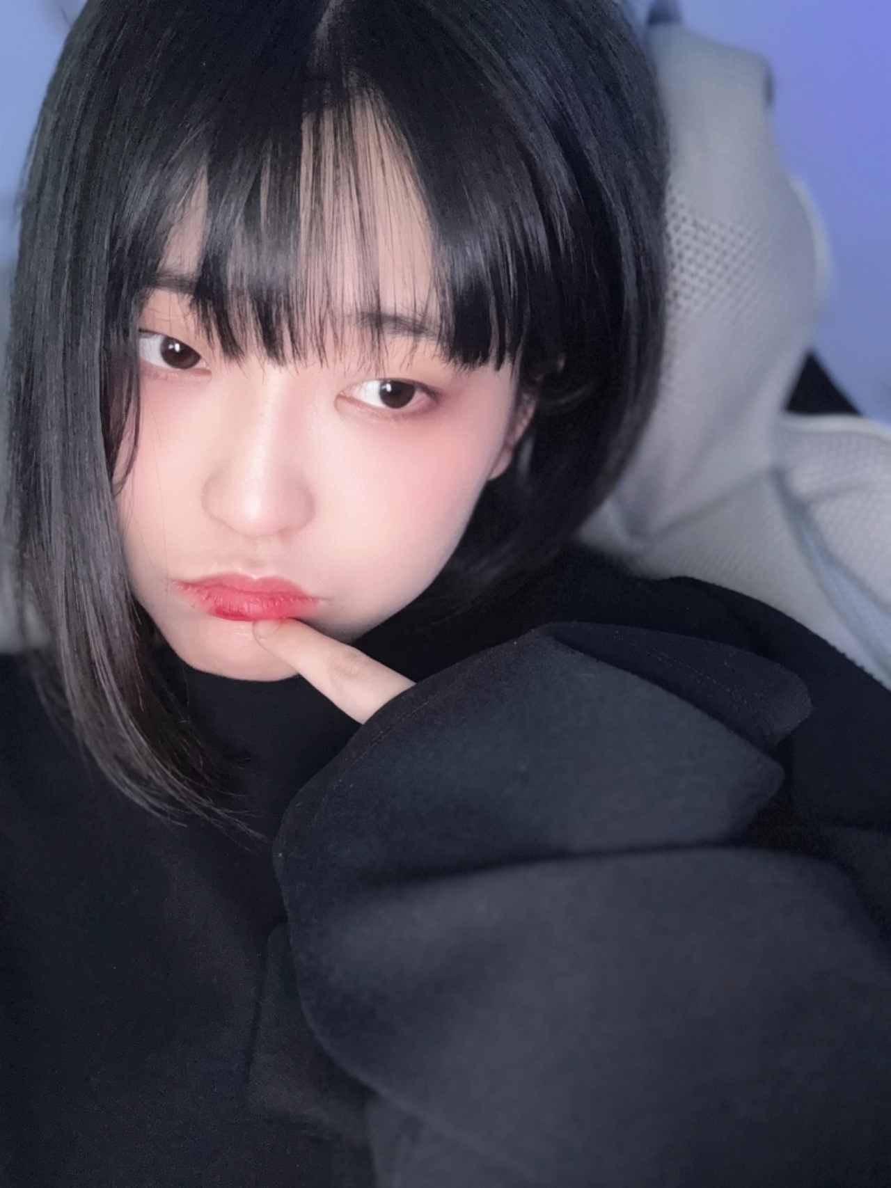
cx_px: 446
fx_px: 1030
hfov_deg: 46.8
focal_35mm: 30
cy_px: 594
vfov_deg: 60.0
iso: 160
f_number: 1.9
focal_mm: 2.69
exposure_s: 1/29
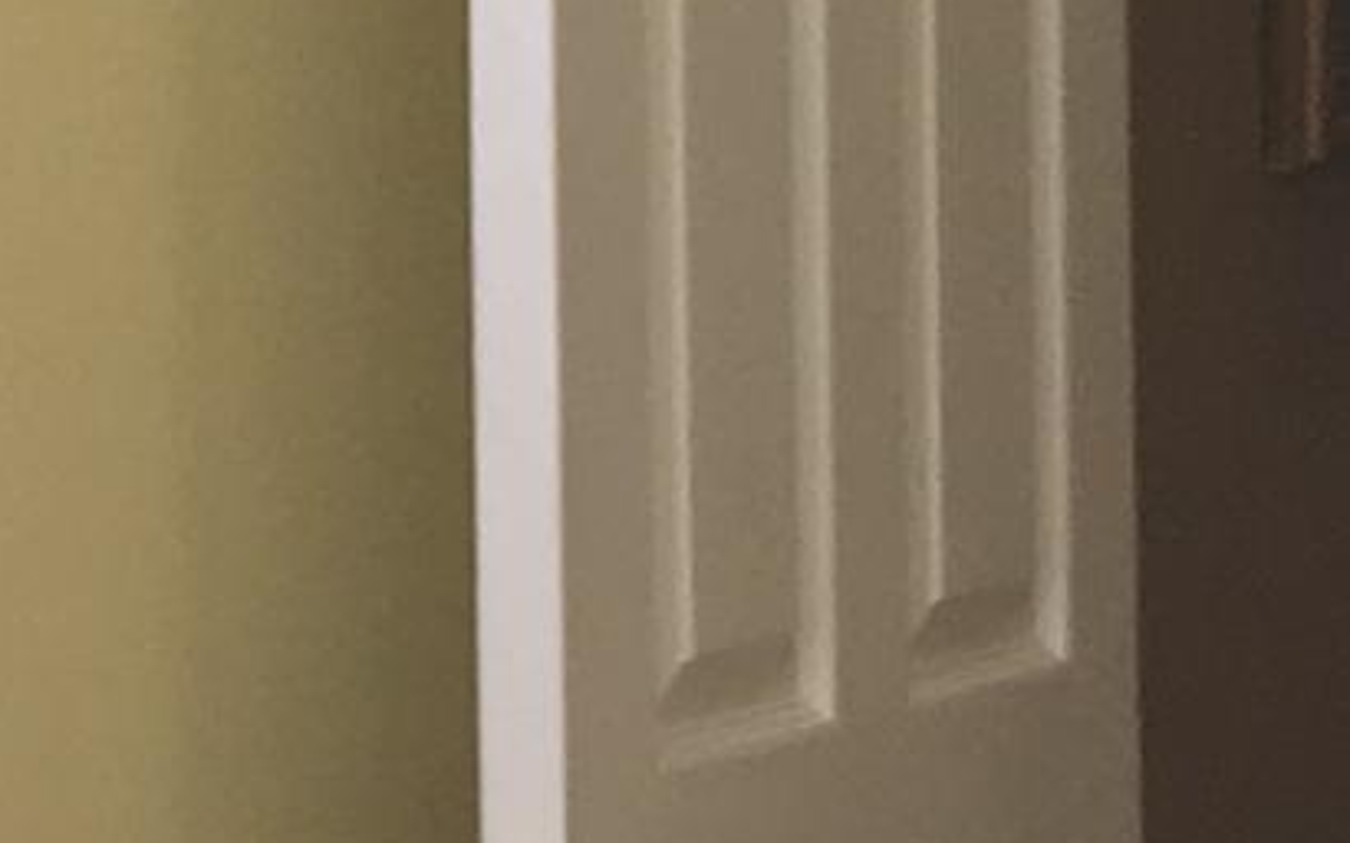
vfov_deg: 5.7
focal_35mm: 225
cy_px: -863
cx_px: -1712
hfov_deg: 8.6
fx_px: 8276
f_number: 2.2
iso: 25
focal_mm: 4.15
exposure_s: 1/60
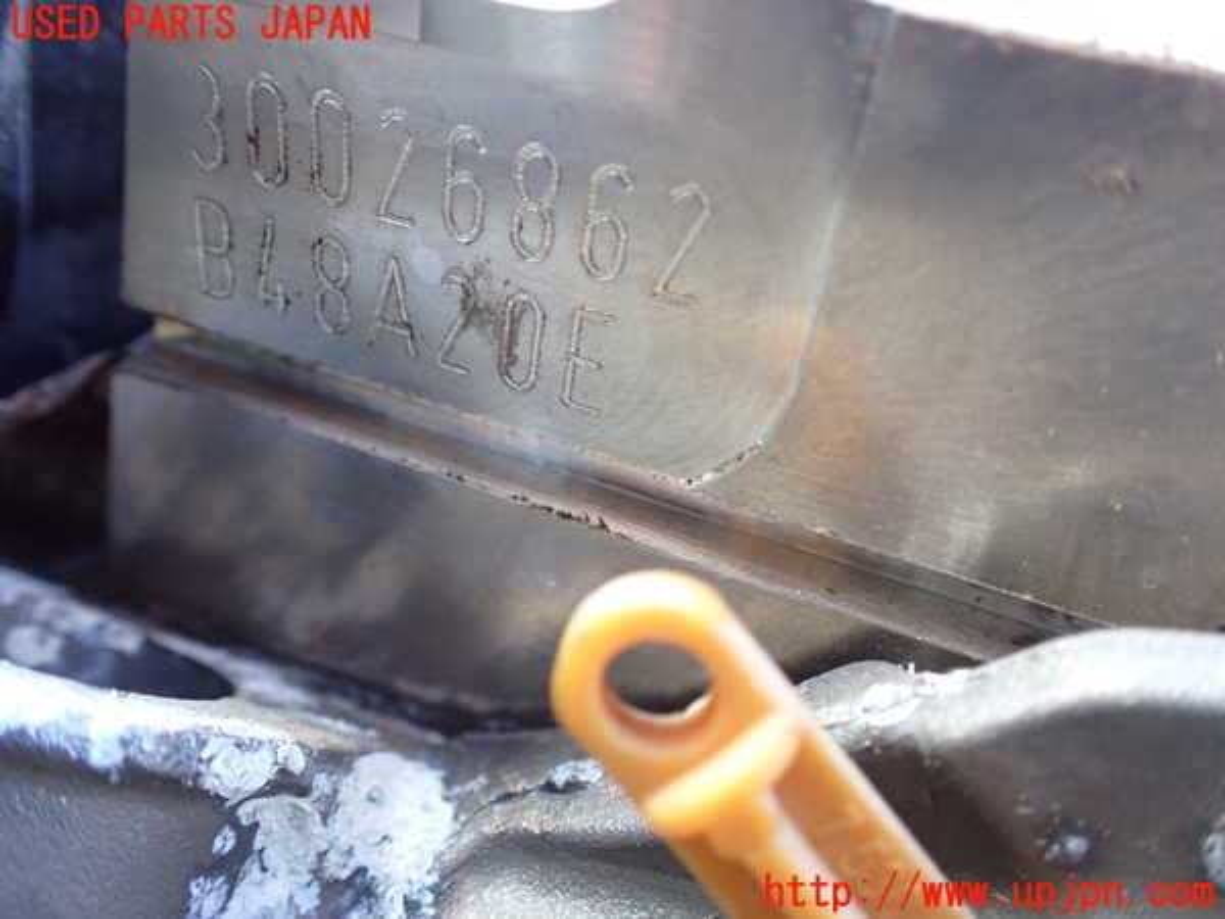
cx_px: 612
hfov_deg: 60.0
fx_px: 1062
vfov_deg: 46.8
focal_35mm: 30
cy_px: 460
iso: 800
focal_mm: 5.4
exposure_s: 1/100
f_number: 2.3
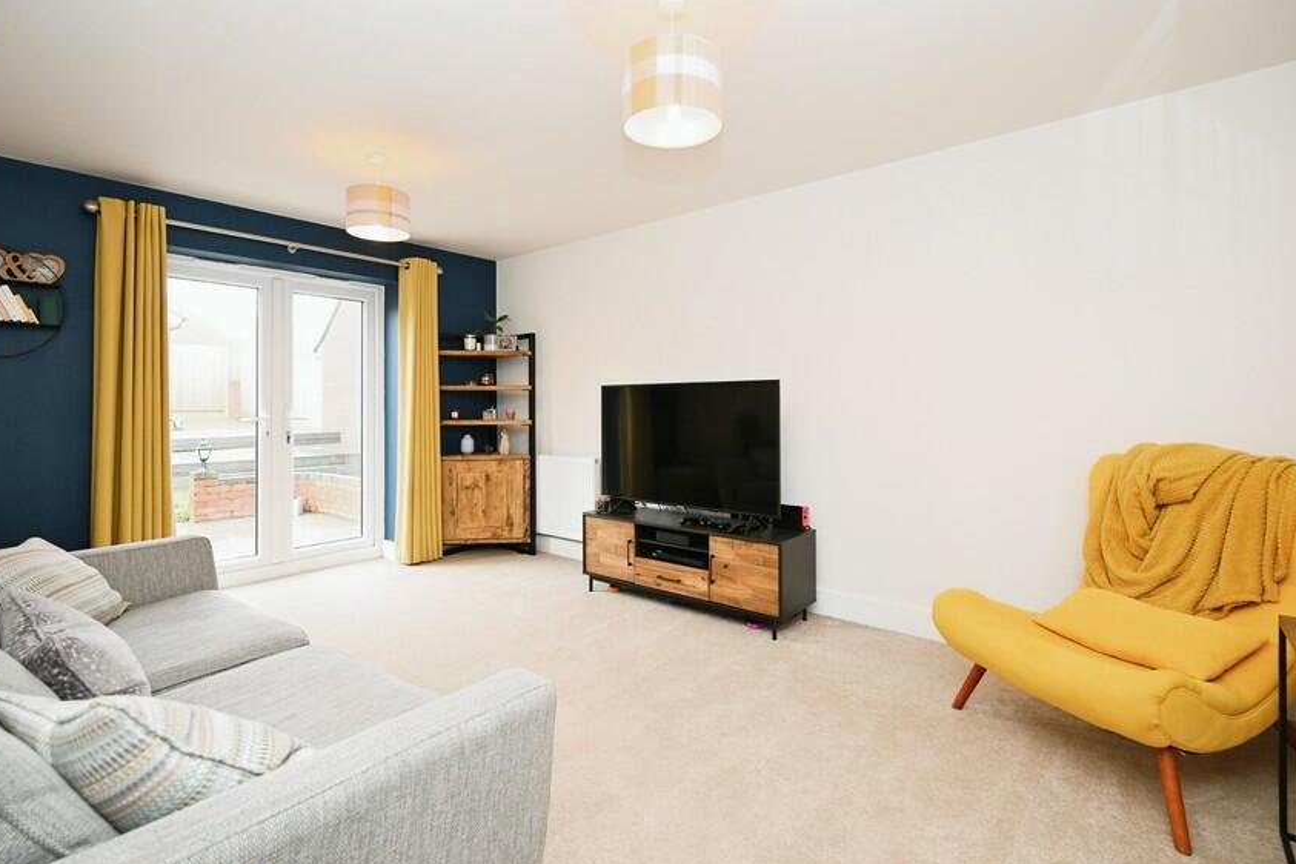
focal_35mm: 17
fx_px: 612
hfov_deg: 93.3
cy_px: 399
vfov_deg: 70.3
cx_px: 644
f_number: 4
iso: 1100
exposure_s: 1/60
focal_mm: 14
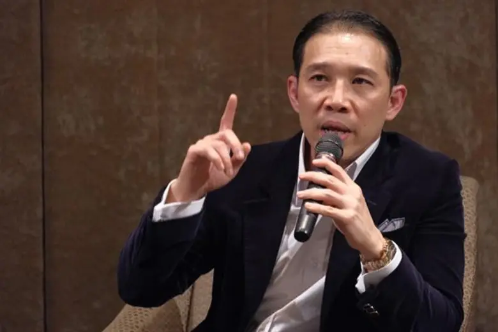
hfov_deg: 7.2
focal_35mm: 285
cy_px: 166
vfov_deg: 4.8
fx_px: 3942
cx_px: 249
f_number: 4.8
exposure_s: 1/50
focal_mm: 190.3
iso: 6400
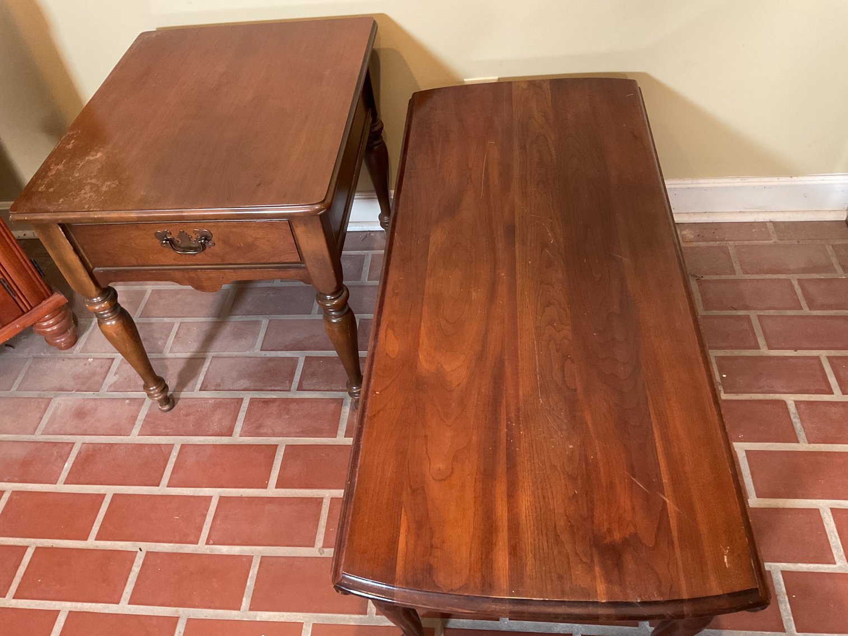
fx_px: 710
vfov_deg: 48.2
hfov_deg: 61.7
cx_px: 424
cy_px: 318
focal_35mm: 29
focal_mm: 3
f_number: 1.8
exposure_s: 1/40
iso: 320
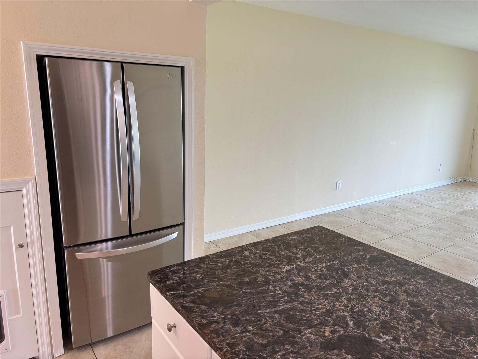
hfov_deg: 67.3
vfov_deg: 53.1
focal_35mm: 26
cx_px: 239
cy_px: 180
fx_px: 359
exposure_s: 1/120
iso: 80
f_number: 1.6
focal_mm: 5.96
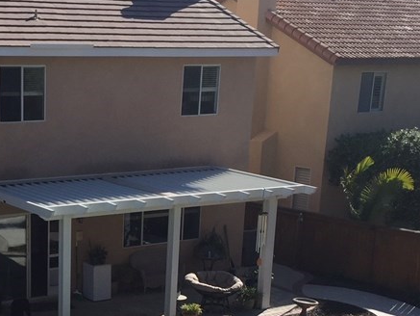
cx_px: 52
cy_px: 317
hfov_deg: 27.6
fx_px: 825
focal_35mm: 68
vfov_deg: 20.9
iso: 32
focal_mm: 4.15
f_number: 2.2
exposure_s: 1/1647
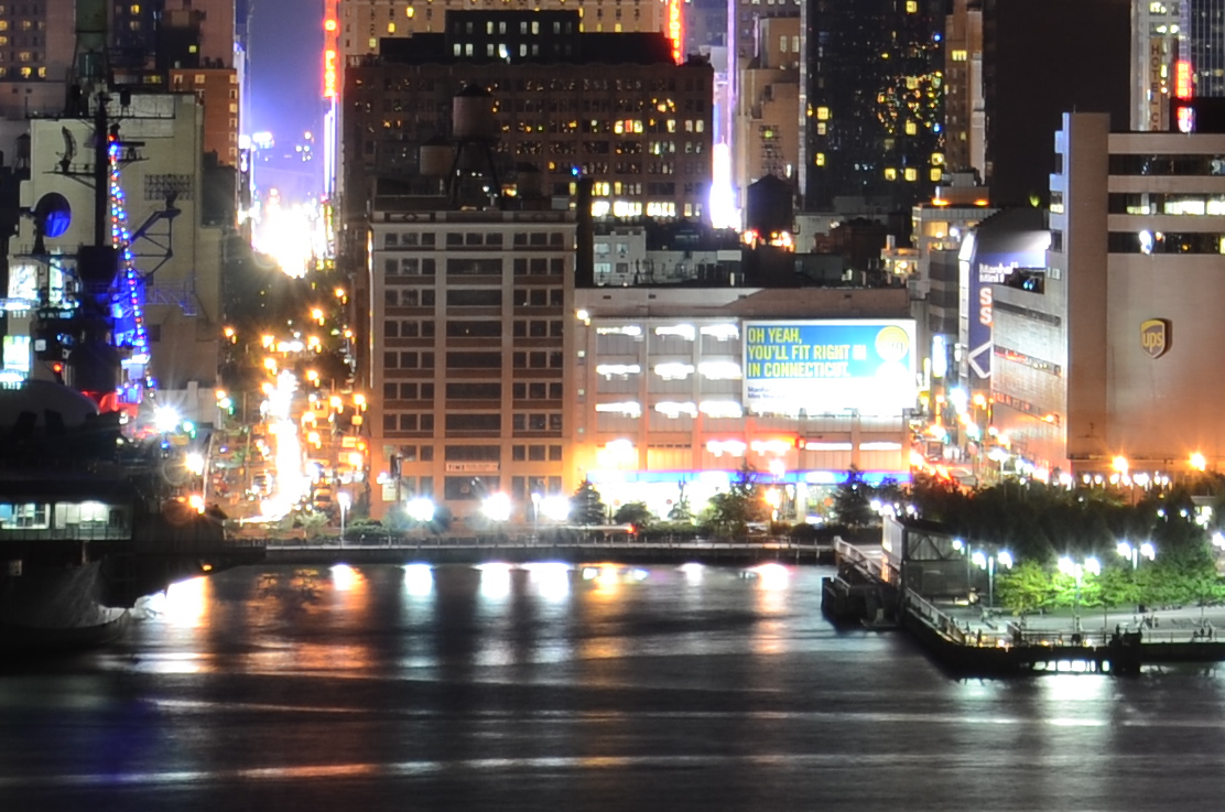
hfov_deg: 5.0
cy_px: -280
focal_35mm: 412
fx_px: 13993
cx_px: 1959
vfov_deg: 3.3
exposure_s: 10
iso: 100
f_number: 6.3
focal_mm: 62
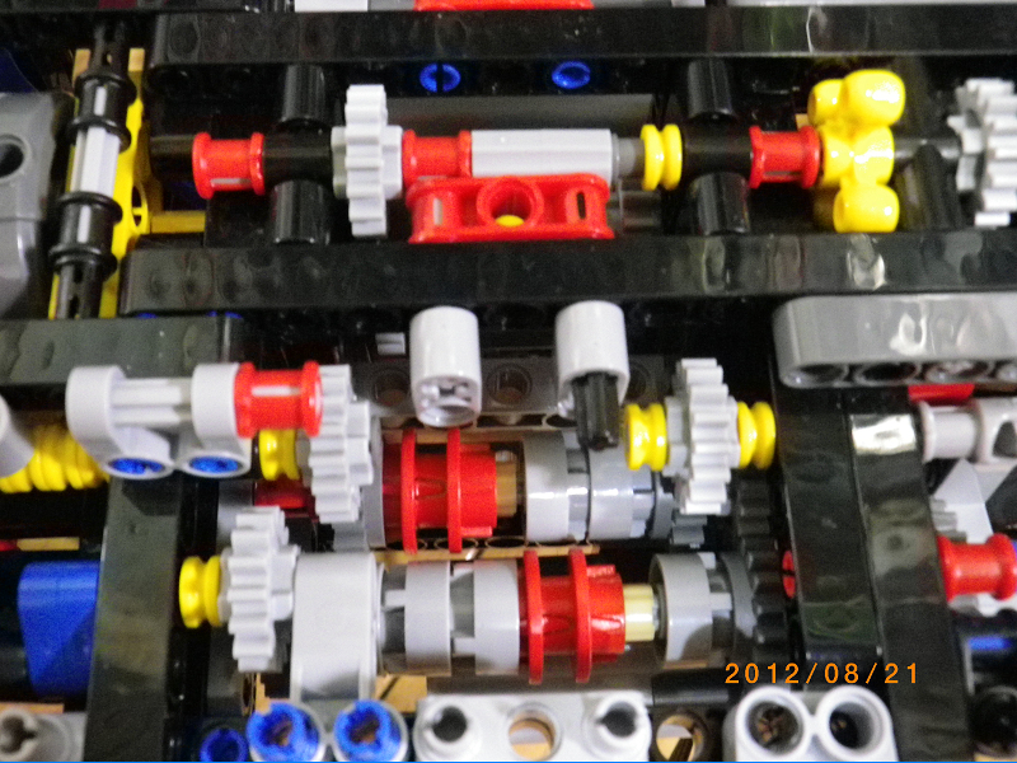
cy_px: 382
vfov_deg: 35.1
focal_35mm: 41
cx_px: 508
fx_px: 1205
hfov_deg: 45.8
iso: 800
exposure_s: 1/4
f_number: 3.9
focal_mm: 7.3
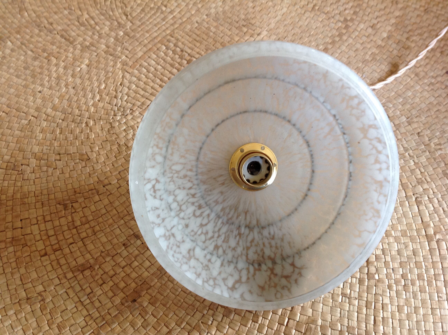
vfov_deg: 40.6
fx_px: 452
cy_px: 168
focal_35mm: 35
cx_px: 224
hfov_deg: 52.7
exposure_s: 1/15
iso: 100
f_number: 2.4
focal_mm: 4.28
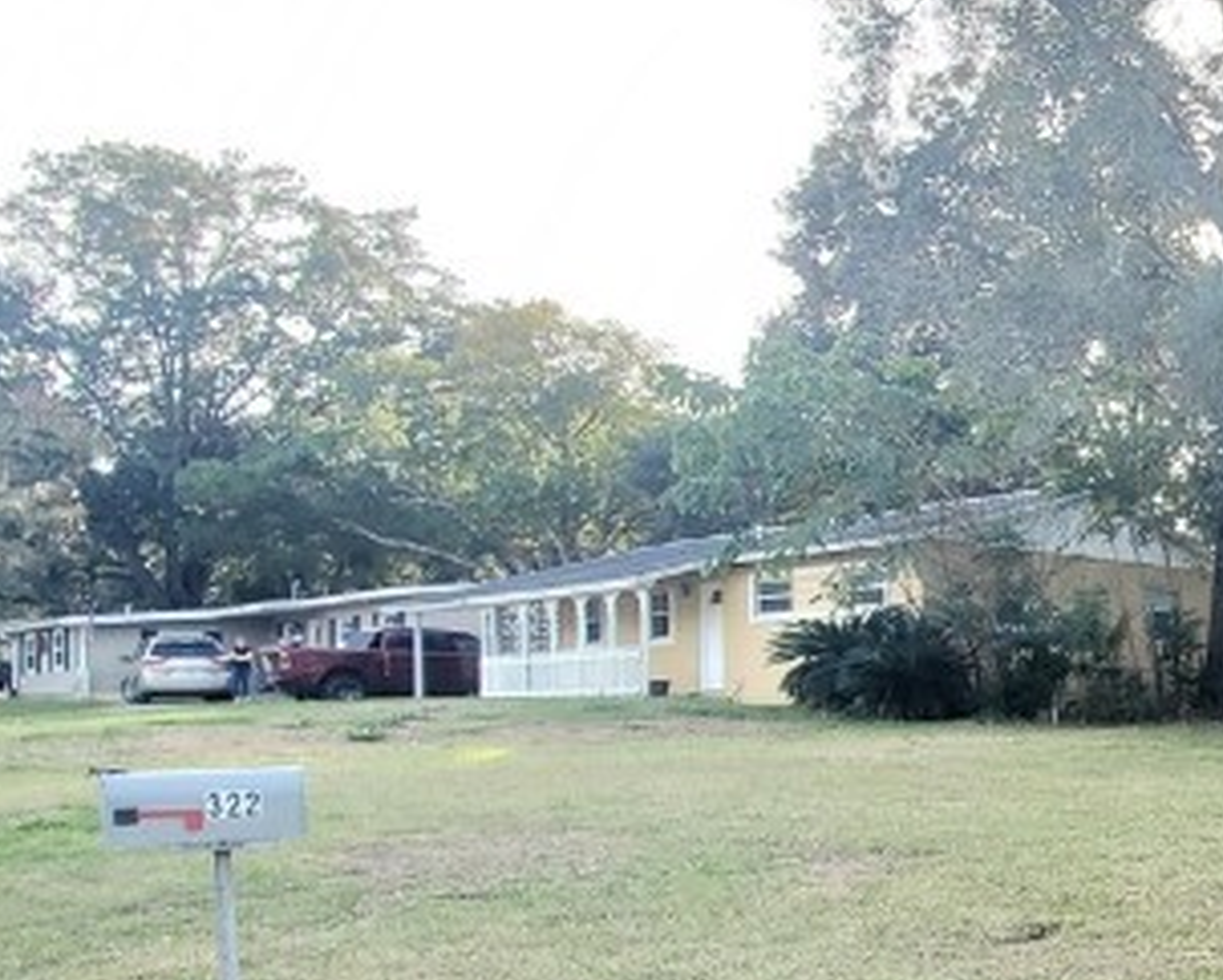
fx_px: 1557
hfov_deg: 33.5
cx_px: 1523
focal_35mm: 43
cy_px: 773
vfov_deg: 34.0
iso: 50
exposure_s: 1/120
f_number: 2.2
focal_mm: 1.8
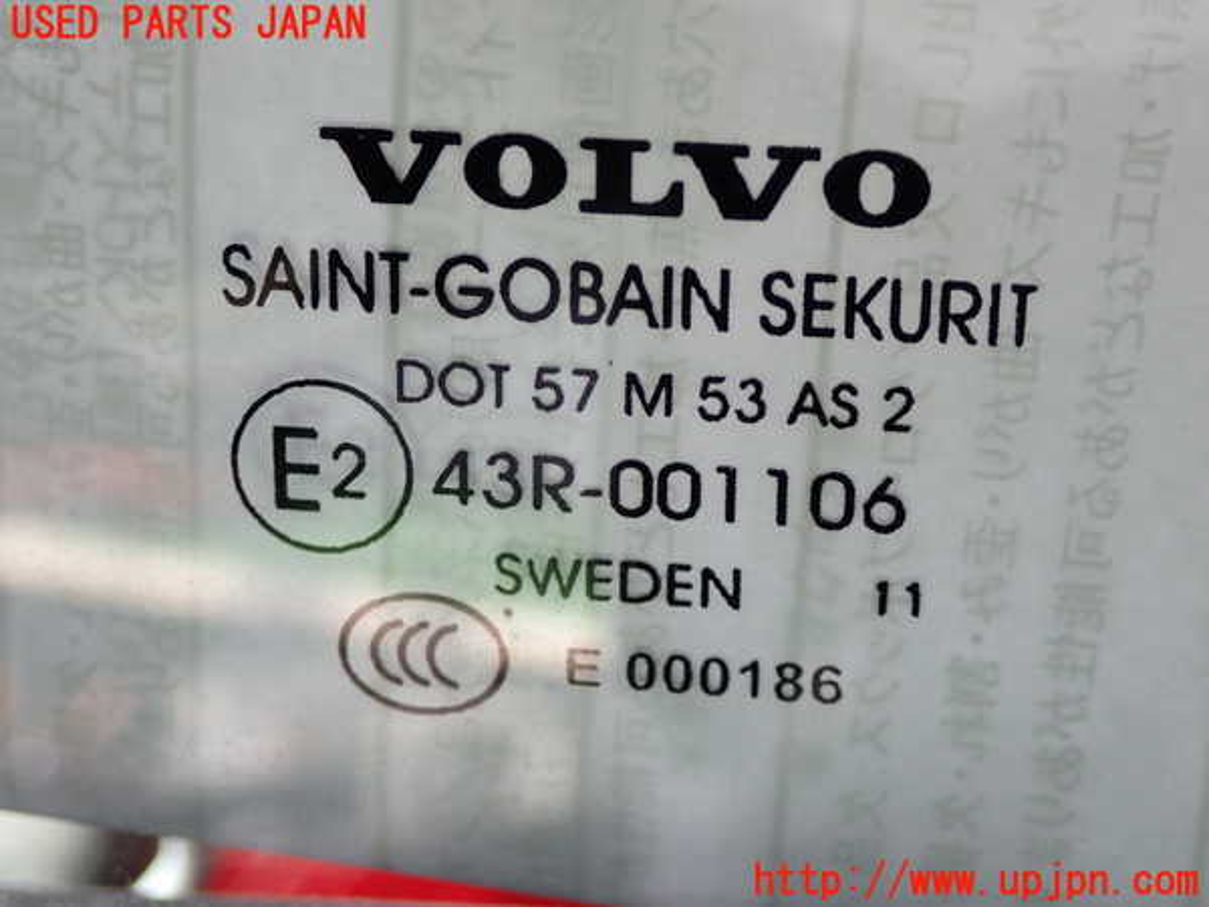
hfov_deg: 25.3
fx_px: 2689
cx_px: 604
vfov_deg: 19.1
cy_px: 454
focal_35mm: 77
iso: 200
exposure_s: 1/80
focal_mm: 13.65
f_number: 4.1
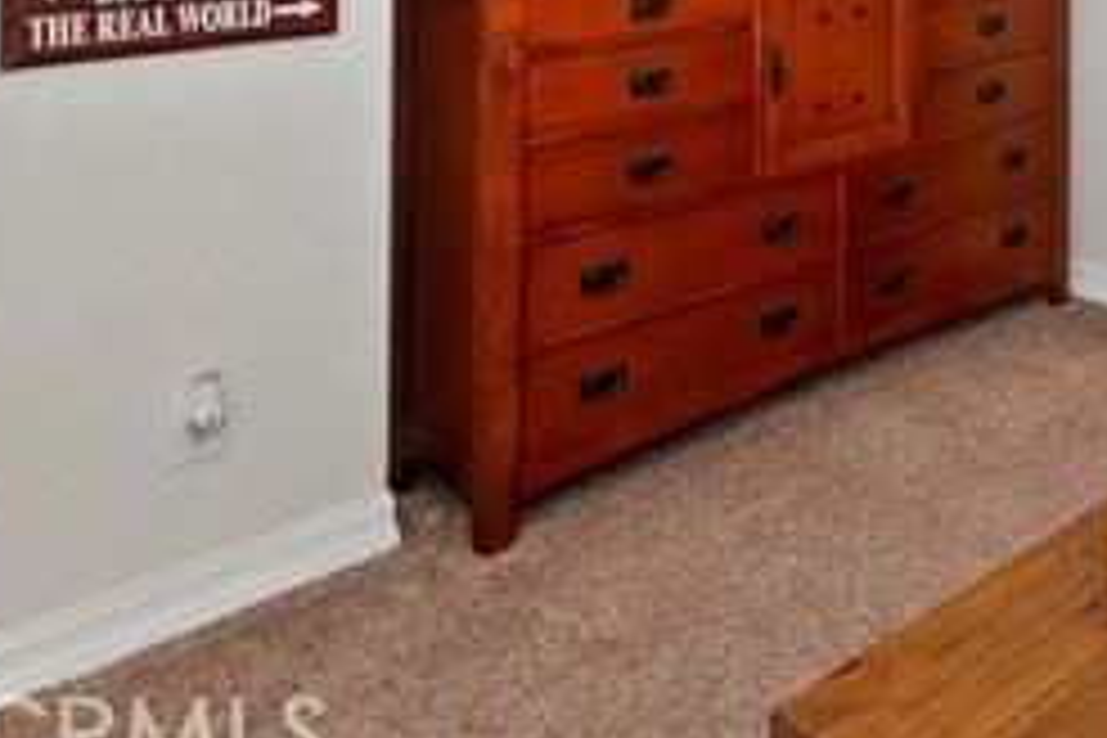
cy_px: -160
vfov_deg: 29.2
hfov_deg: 39.9
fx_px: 1199
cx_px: 1228
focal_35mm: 39
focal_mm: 10
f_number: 8
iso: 400
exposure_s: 1/30
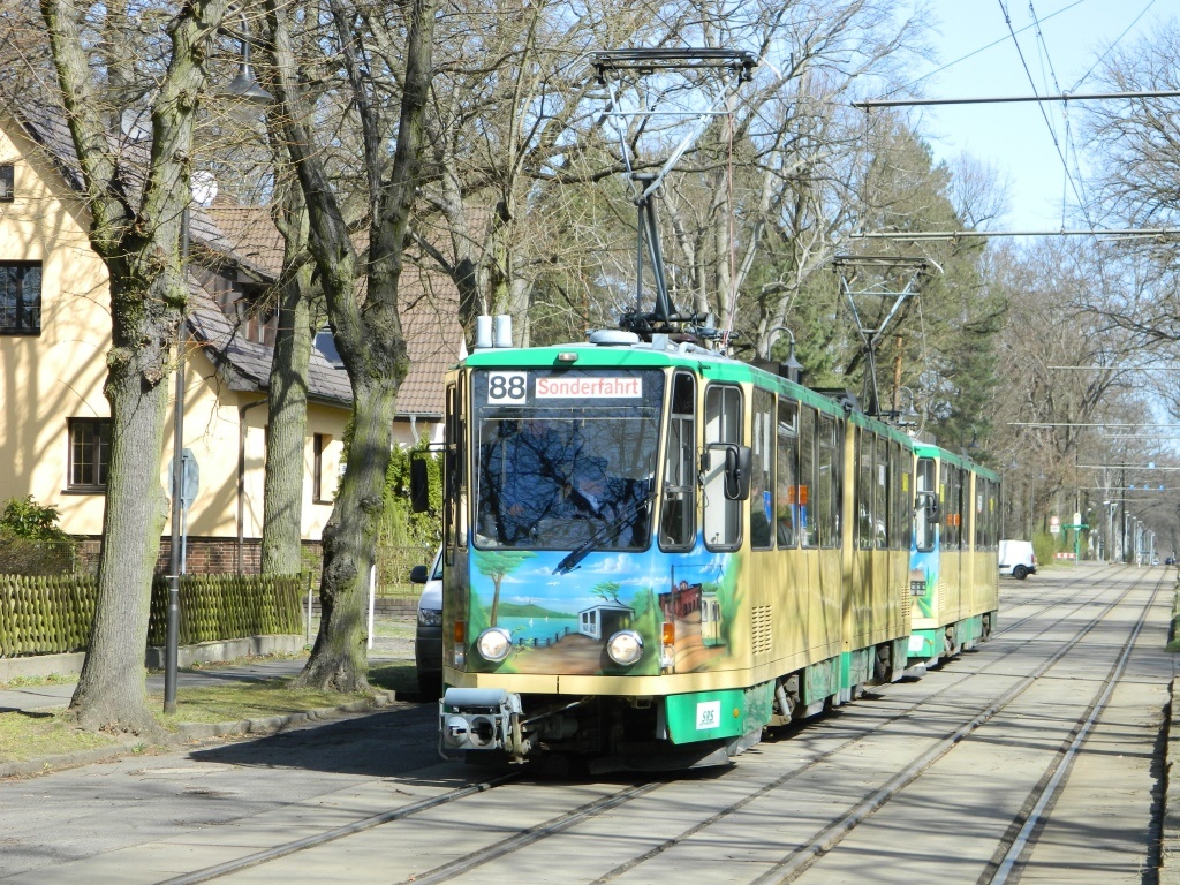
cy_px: 442
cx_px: 590
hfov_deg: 19.1
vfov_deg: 14.4
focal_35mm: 103
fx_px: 3511
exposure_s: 1/250
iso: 80
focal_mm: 18.6
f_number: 4.5
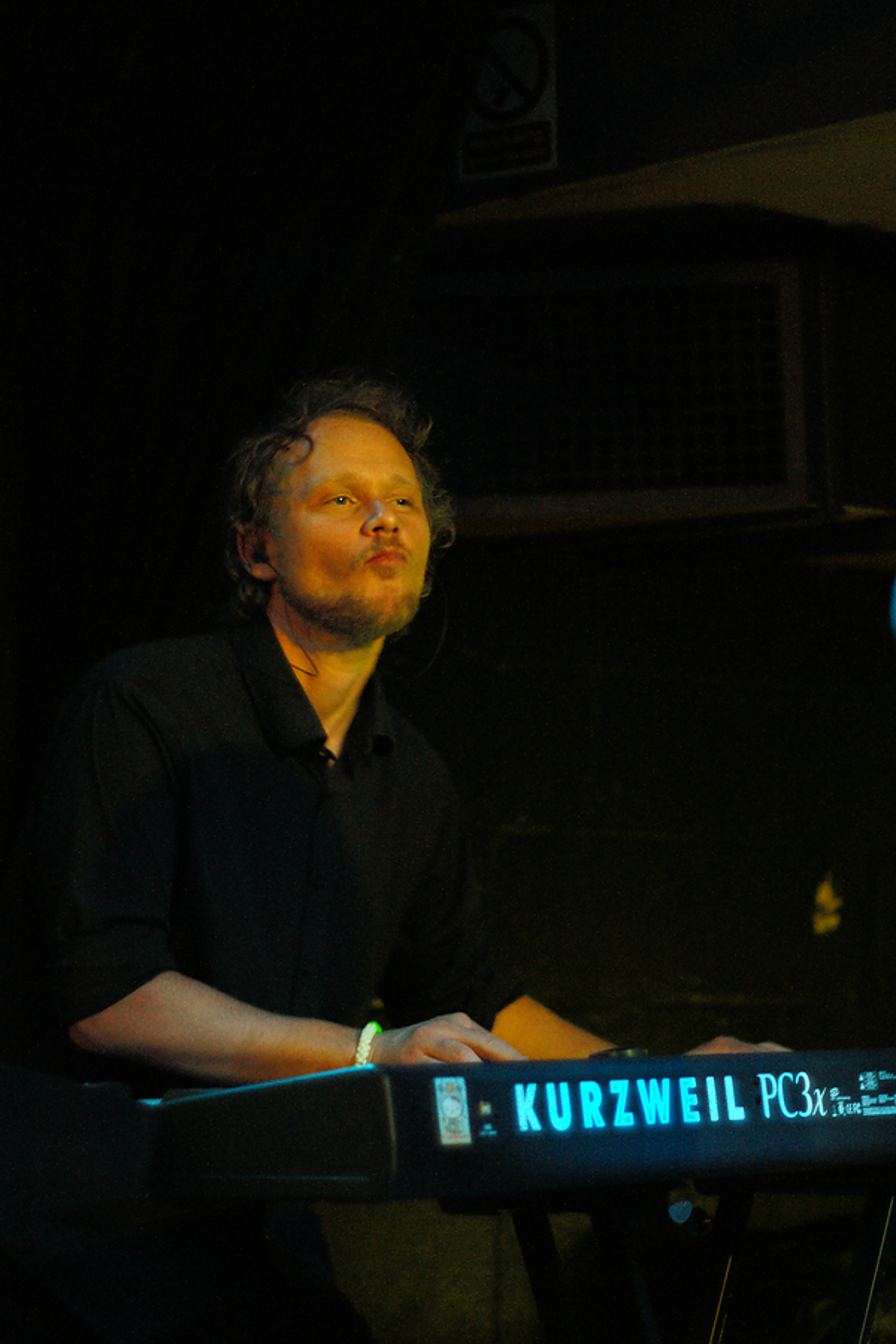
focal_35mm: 75
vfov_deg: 27.0
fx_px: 2800
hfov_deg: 18.2
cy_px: 672
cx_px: 448
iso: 1600
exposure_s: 1/40
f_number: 1.4
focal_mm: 50
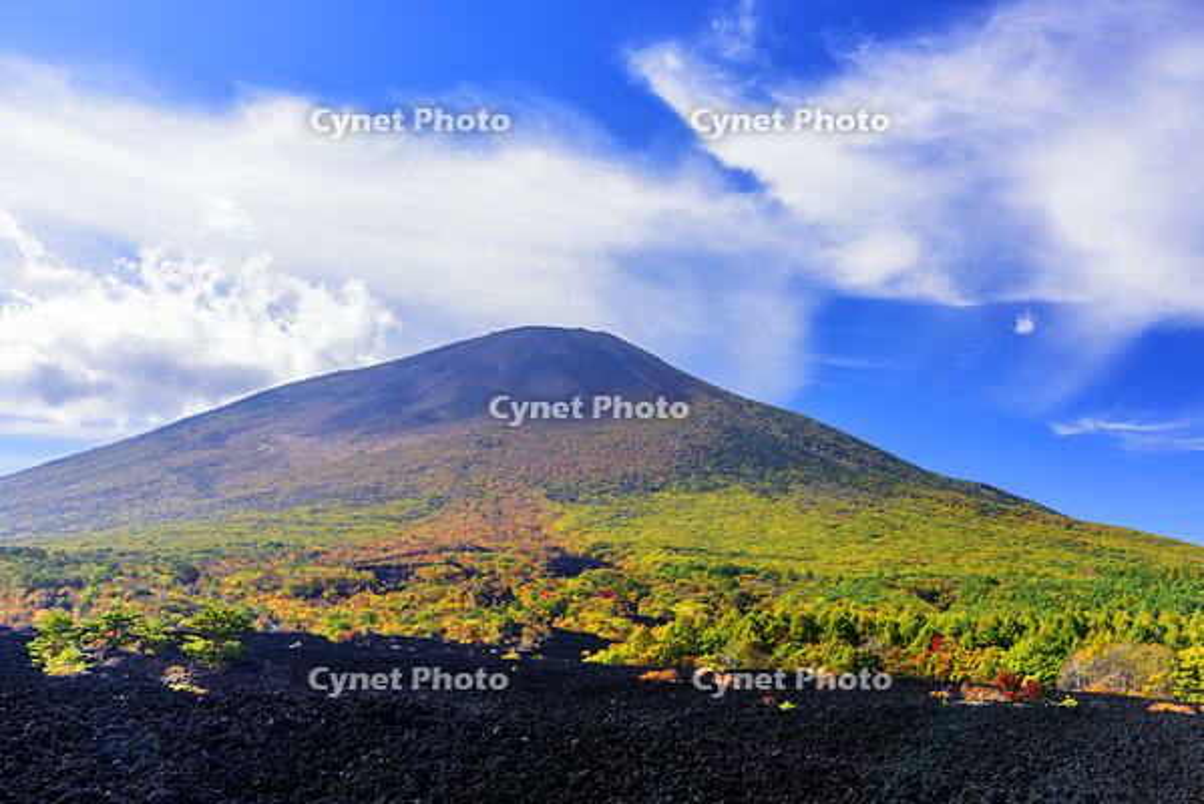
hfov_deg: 58.7
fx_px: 1071
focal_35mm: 32
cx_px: 602
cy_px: 402
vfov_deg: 41.2
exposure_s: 1/8
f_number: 16
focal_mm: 32
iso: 64
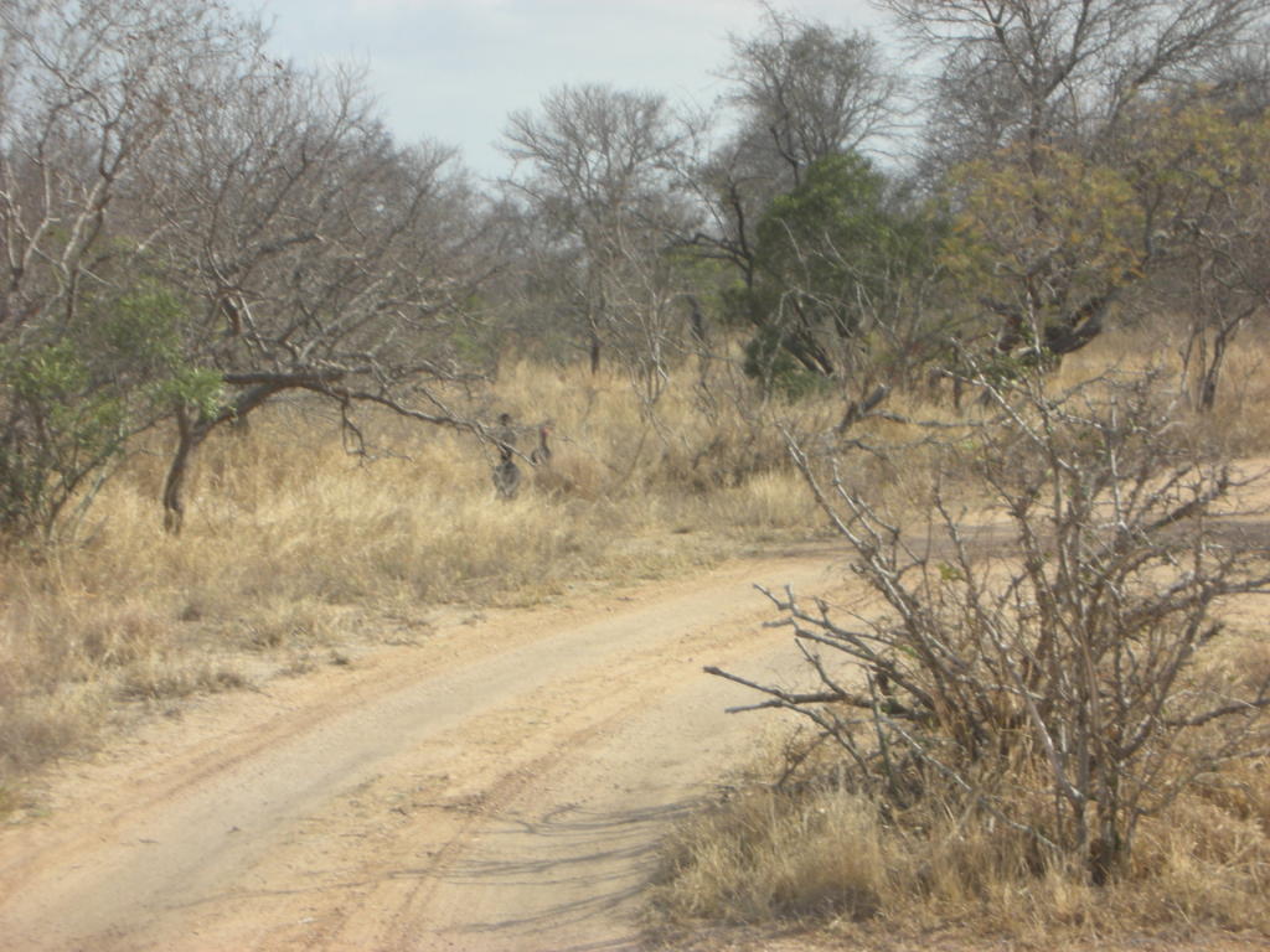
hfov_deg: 18.7
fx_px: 3852
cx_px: 635
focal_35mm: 105
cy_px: 476
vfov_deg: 14.1
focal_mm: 17.4
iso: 50
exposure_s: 1/151
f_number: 5.4
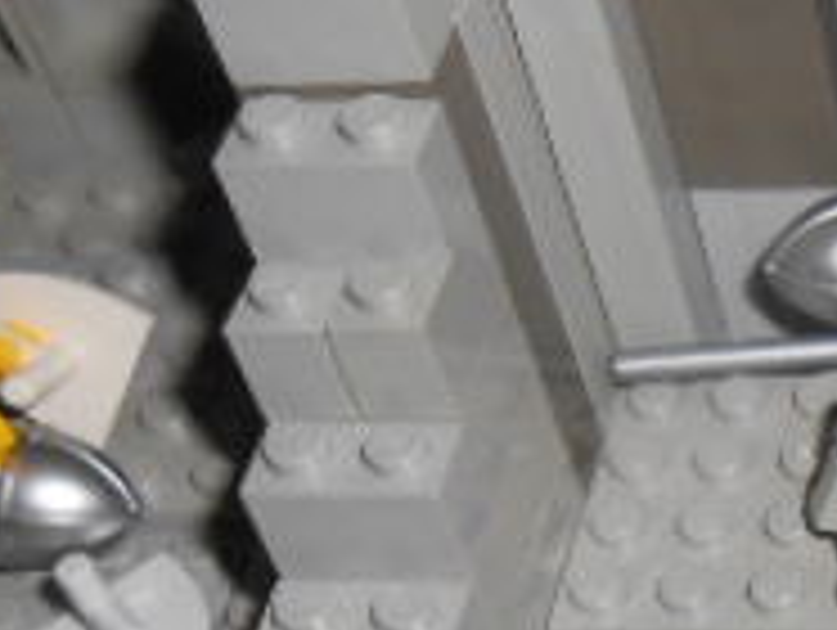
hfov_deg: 17.3
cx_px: 1238
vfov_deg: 14.3
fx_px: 2494
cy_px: 572
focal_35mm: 103
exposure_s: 1/25
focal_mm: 5.3
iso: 200
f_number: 11.9
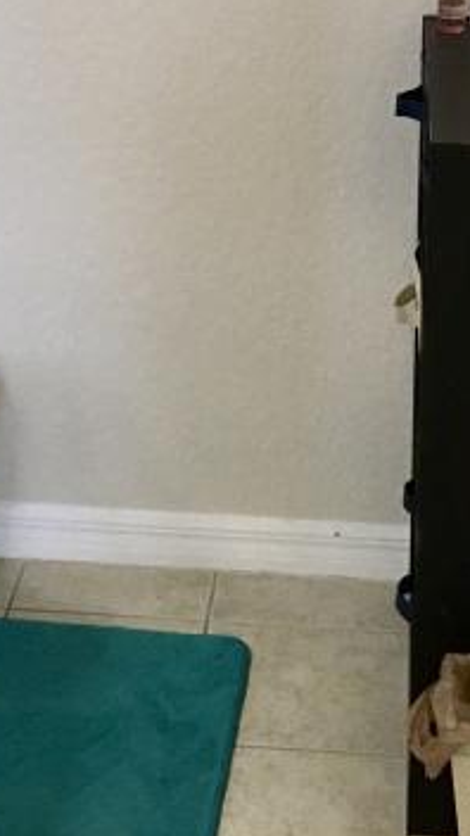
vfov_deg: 22.1
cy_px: -50
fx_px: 2038
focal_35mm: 92
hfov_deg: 13.2
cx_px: 233
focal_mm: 4.15
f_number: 2.2
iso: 160
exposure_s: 1/30
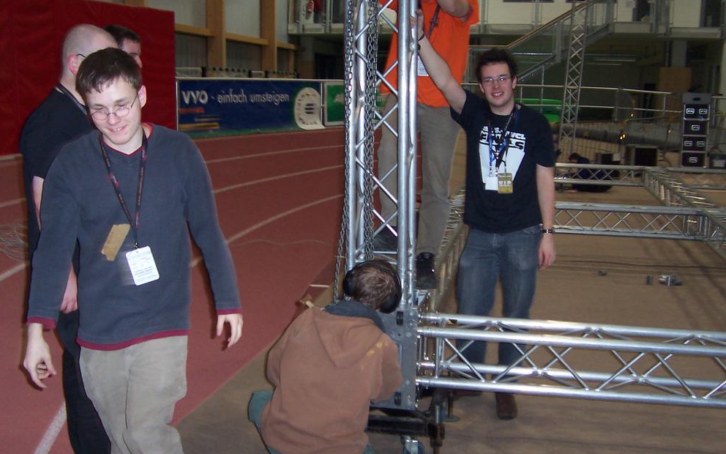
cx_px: 356
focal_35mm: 38
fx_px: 752
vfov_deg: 33.6
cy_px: 242
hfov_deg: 51.5
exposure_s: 1/30
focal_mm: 5.6
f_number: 2.8
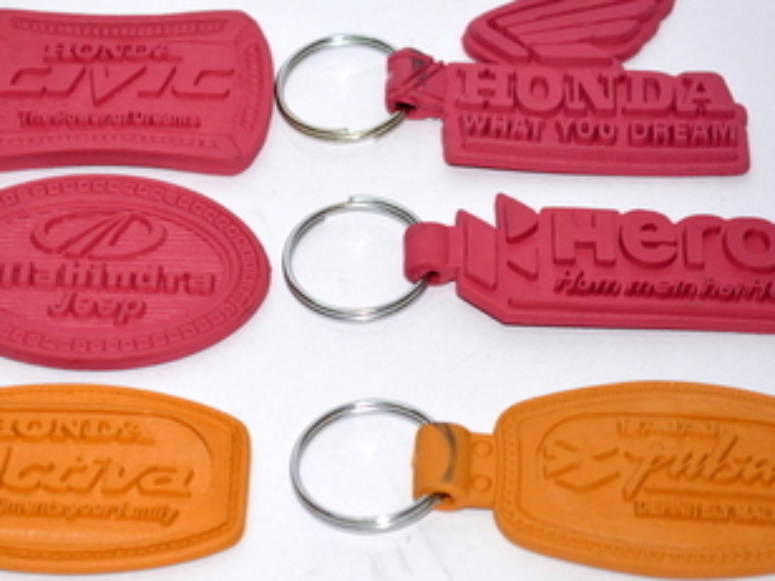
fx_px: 2883
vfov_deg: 11.5
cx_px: 259
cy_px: 254
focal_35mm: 129
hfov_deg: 15.3
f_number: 5.6
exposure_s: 1/60
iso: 1000
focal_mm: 55
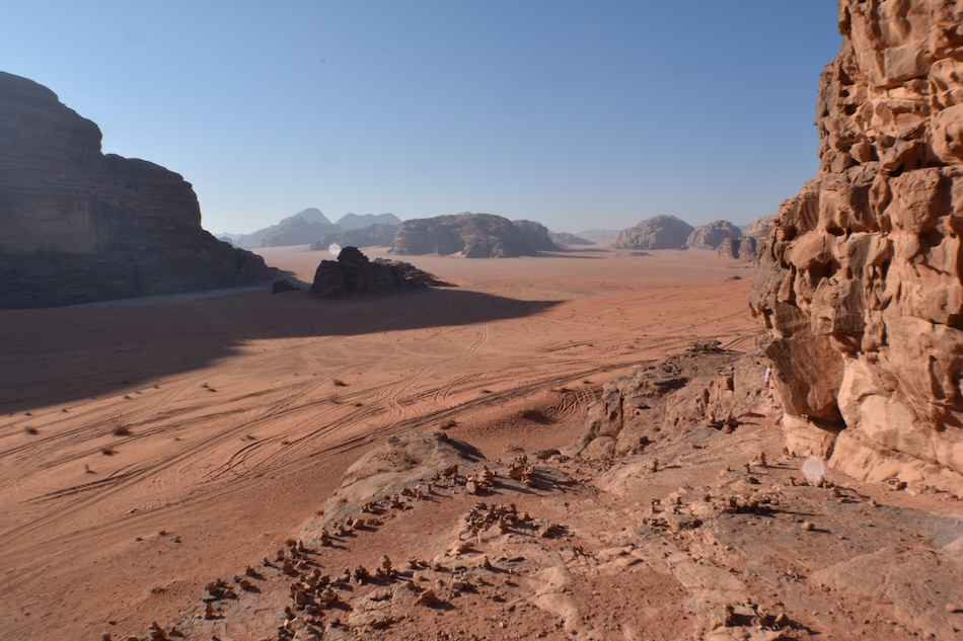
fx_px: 883
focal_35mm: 33
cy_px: 320
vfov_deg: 40.0
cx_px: 482
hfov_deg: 57.2
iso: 100
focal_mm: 22
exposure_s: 1/50
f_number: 25
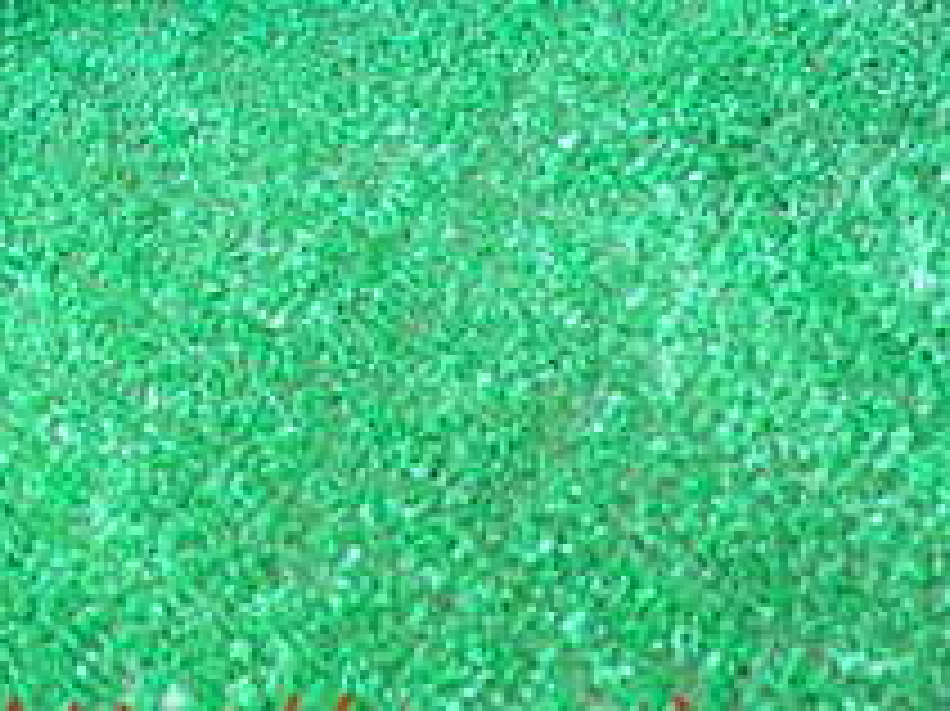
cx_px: -329
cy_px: -212
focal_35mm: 71
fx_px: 1947
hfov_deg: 23.7
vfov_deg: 19.2
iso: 400
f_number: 2
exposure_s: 1/30
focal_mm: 4.5
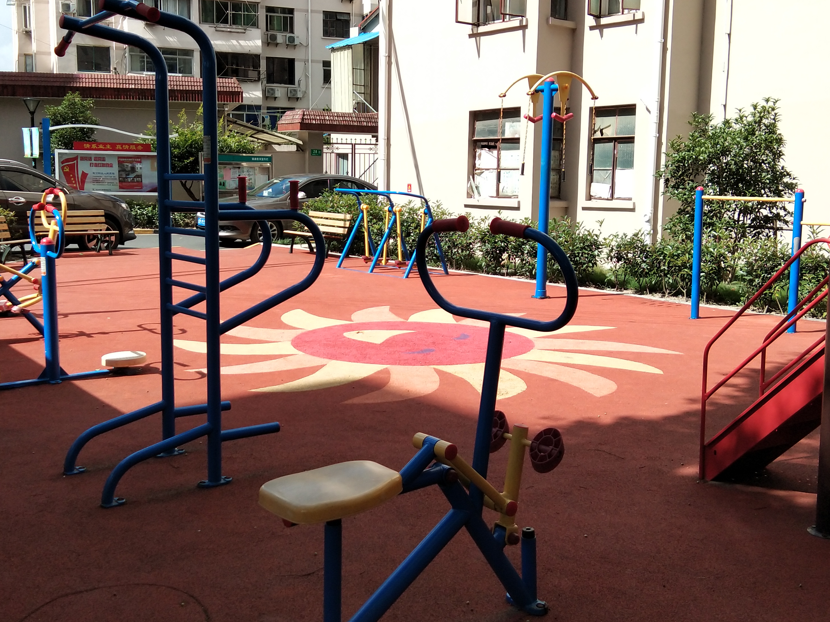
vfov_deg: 32.9
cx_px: 393
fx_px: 1055
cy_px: 296
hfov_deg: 42.9
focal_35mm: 44
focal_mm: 3.69
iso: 50
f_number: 2.2
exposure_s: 1/699
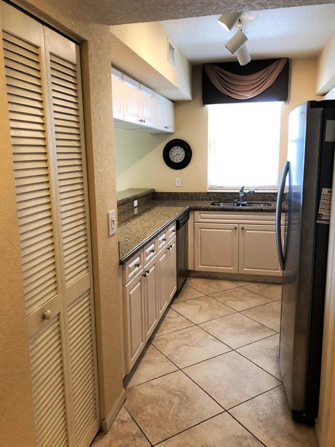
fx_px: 361
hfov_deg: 49.7
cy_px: 224
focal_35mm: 28
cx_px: 168
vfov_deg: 63.4
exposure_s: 1/17
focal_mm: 4
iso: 40
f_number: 1.8
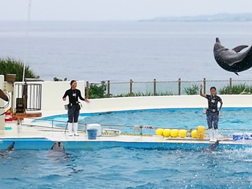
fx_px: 1471
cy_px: 71
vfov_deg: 7.4
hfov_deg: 9.8
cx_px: 221
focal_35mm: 202
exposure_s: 1/1062
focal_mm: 4.5
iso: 50
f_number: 2.2
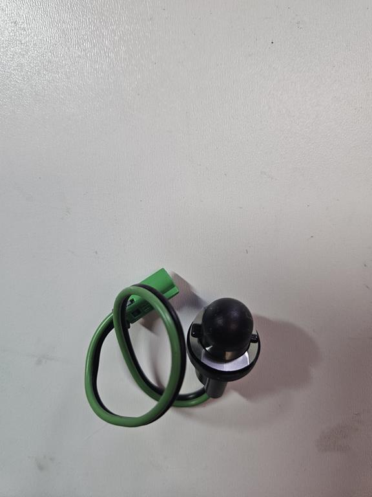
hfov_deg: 58.9
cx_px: 186
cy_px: 248
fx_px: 330
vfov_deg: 73.9
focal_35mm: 23
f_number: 1.8
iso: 400
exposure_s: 1/115
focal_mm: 5.4
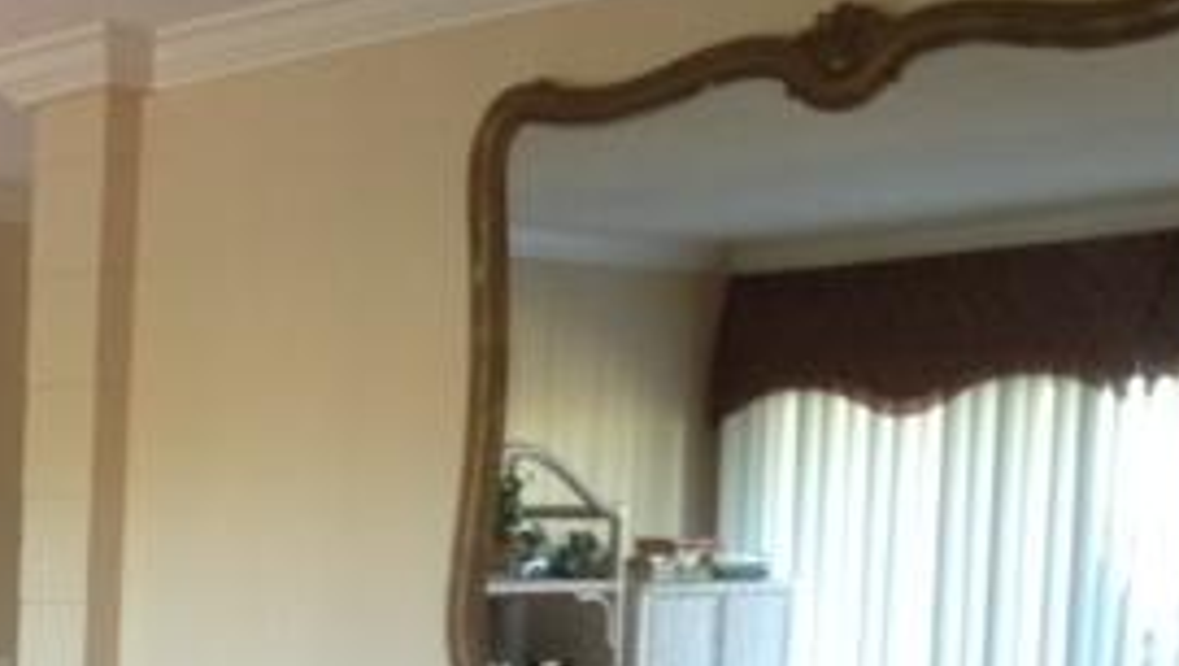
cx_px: -157
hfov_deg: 22.2
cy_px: 1023
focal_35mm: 90
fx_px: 2816
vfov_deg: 12.7
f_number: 2.4
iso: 64
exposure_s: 1/20
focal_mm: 4.28
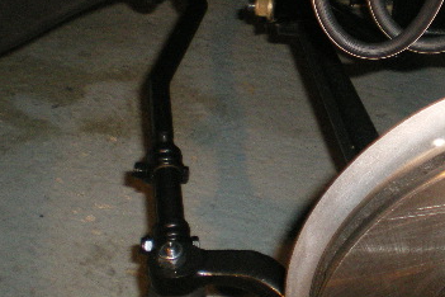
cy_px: -6
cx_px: 314
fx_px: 890
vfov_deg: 18.4
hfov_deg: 27.8
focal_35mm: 72
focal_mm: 6.3
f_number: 3.1
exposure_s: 1/50
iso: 400
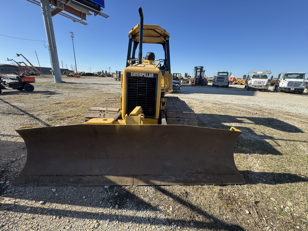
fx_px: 125
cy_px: 116
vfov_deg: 85.7
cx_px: 154
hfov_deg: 102.1
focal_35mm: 14
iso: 50
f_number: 2.2
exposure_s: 1/840
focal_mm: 2.22
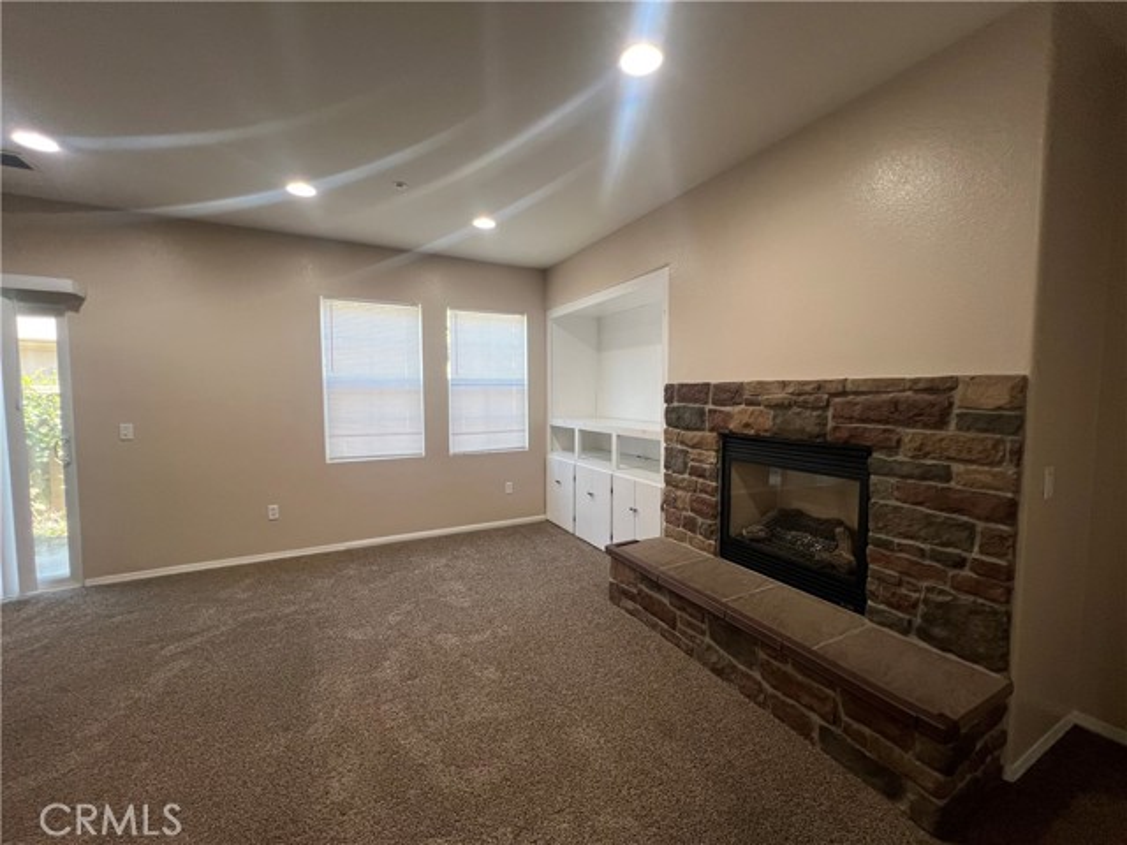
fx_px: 423
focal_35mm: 13
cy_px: 422
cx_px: 564
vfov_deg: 89.9
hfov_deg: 106.2
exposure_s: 1/60
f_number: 1.8
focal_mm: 1.57
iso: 125
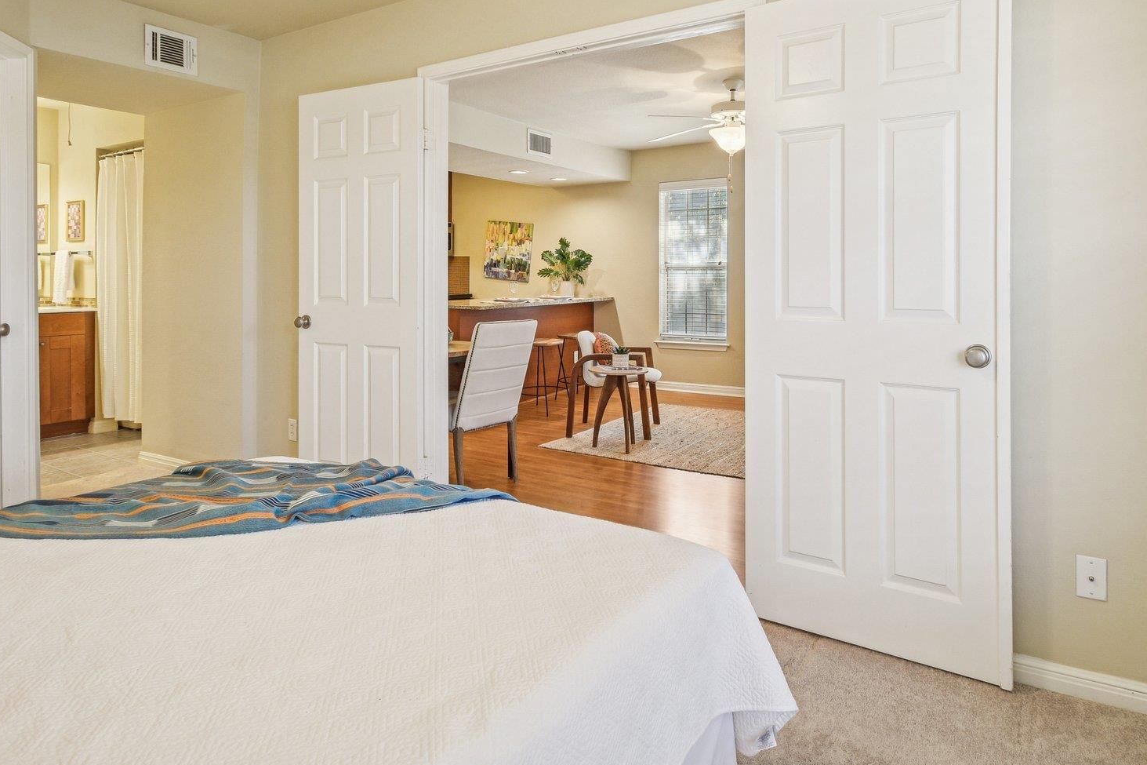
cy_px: 258
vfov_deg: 58.2
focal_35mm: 21
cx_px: 620
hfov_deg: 81.1
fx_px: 669
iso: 400
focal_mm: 10
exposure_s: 1/10
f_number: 8
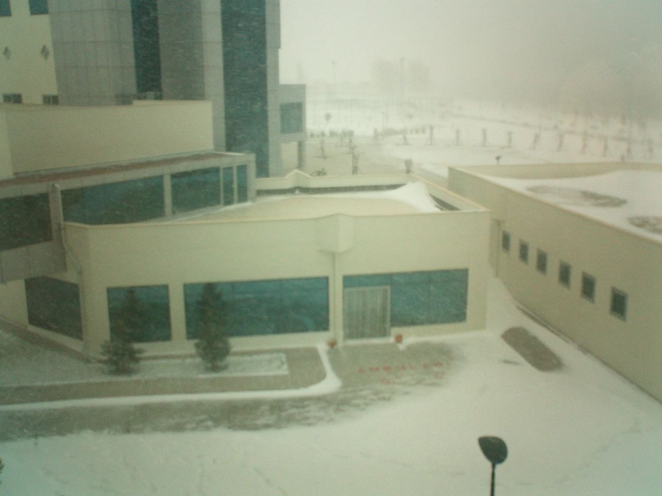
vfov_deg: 38.7
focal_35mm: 37
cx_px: 331
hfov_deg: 50.1
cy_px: 248
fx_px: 708
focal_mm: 5.6
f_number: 3.5
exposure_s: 1/80
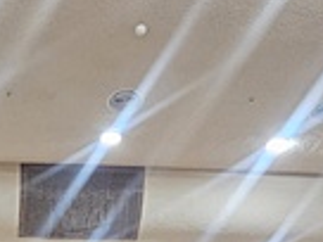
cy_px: 609
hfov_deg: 16.5
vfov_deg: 10.5
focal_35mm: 118
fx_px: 1101
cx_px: 52
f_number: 1.8
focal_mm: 5.4
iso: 400
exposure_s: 1/120
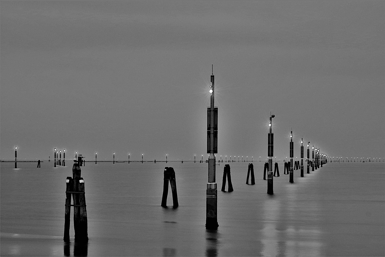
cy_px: 128
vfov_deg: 10.5
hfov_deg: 15.8
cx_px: 192
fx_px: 1390
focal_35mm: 130
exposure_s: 20
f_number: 10
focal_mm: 85
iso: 100
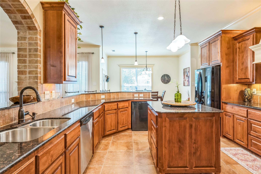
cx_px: 130
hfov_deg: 85.4
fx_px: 141
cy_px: 87
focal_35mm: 20
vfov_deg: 63.2
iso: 400
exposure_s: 1/15
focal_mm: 19.5
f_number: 7.1
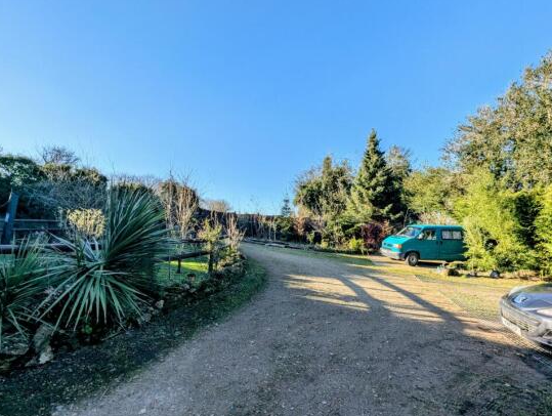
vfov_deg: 85.7
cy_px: 220
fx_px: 224
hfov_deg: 102.0
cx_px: 275
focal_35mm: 14
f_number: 2.2
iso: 48
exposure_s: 1/984
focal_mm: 1.95
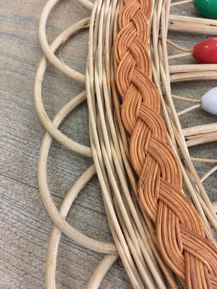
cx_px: 108
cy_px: 144
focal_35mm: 29
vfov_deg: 61.7
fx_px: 242
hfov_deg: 48.2
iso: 200
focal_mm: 4.15
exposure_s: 1/33
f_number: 2.2
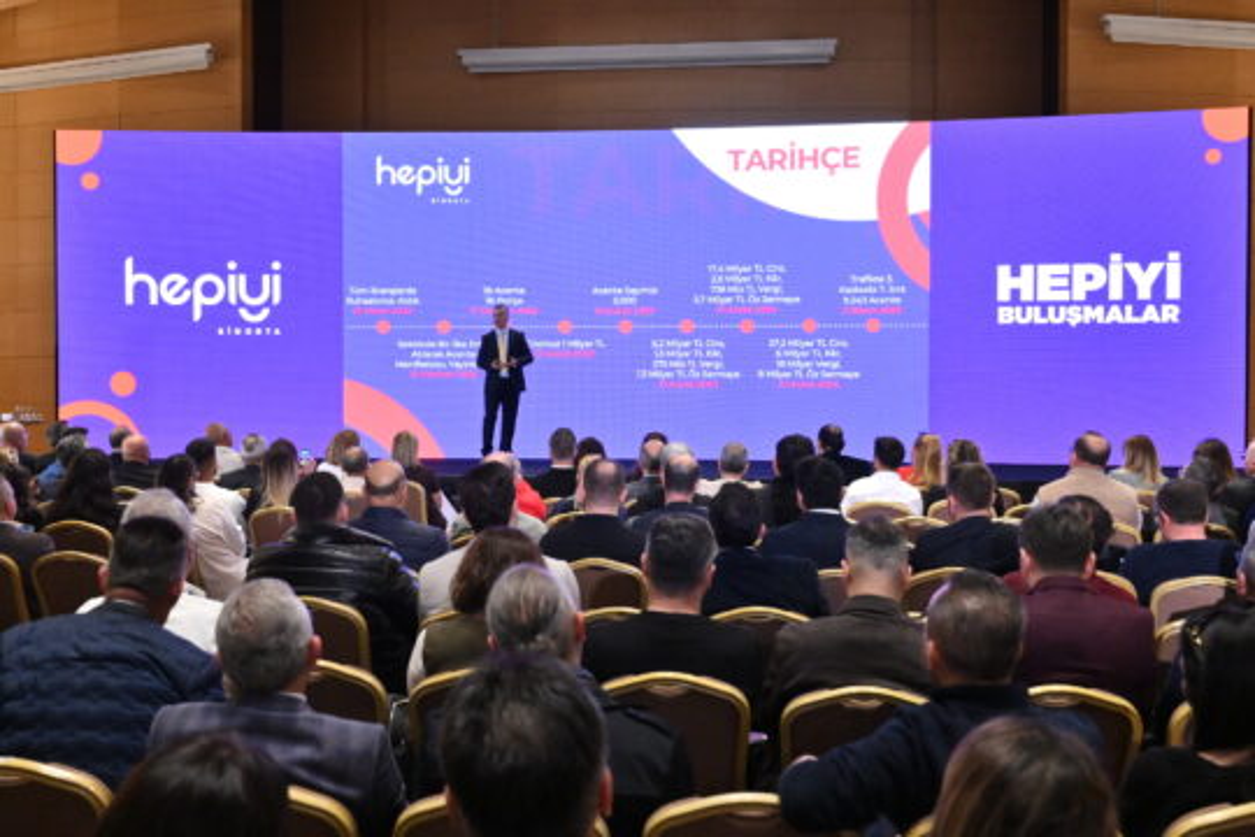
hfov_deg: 49.6
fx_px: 1359
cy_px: 418
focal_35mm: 39
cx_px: 628
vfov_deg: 34.2
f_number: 4
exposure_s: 1/125
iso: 3200
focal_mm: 26
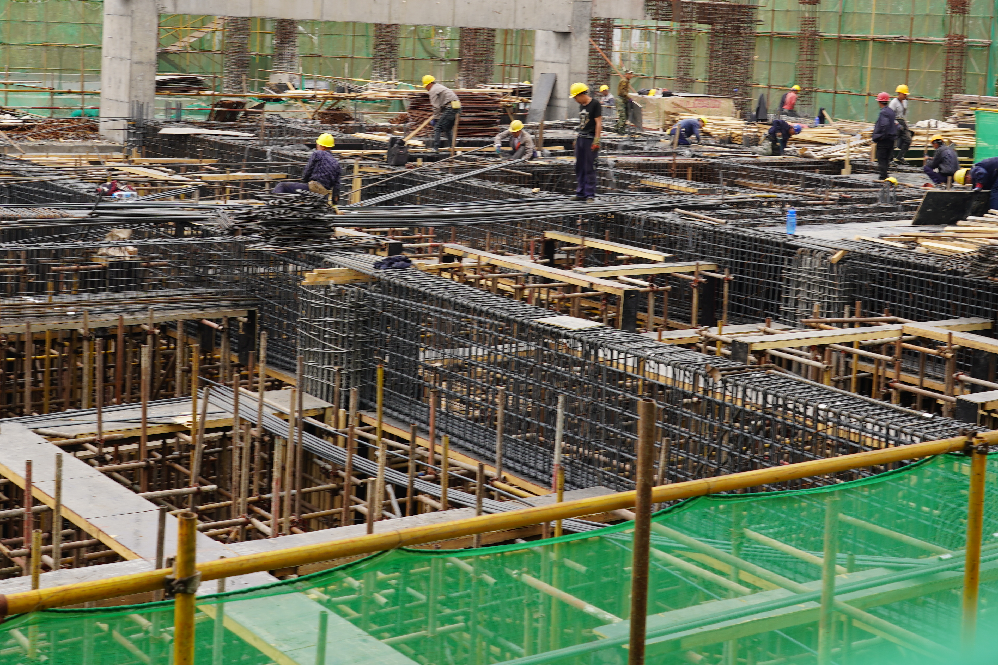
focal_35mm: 58
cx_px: 455
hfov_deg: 34.5
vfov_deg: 23.1
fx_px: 1608
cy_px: 161
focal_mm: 37
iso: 100
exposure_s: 1/125
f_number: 8
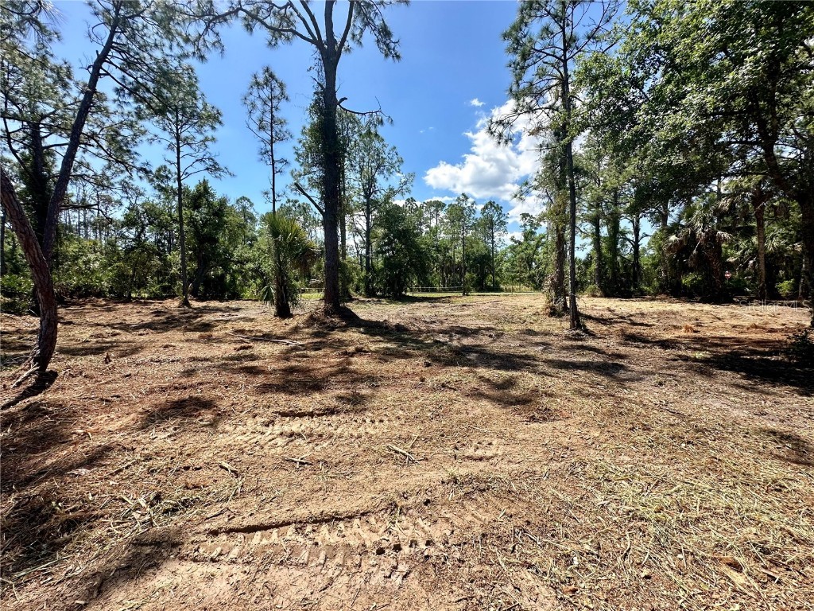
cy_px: 306
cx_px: 407
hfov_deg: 102.1
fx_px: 329
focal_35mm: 14
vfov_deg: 85.7
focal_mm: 2.22
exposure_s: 1/1103
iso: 40
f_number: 2.2
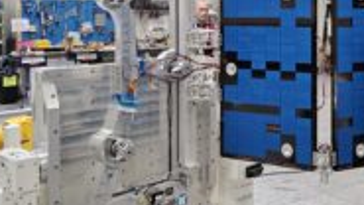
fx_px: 550
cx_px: 322
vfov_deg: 20.7
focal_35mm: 57
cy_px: 26
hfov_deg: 34.7
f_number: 1.7
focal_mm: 6.3
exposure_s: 1/100
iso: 1000
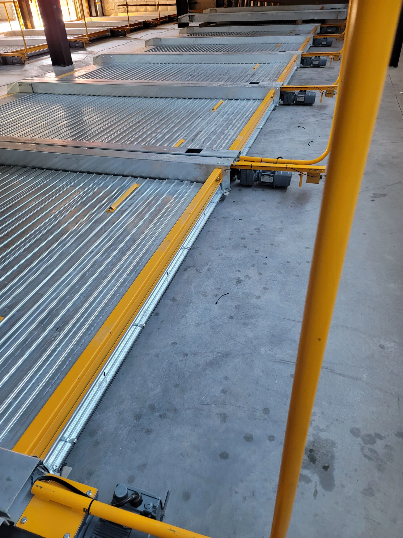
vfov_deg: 69.4
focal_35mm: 25
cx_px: 202
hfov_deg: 54.9
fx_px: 388
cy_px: 269
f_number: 1.8
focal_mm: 7
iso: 250
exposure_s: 1/39
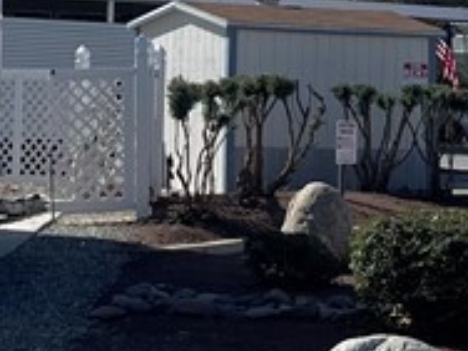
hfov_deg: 14.5
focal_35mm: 136
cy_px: -75
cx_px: 294
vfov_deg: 10.7
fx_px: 1839
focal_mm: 5.1
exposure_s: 1/5128
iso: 32
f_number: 1.6
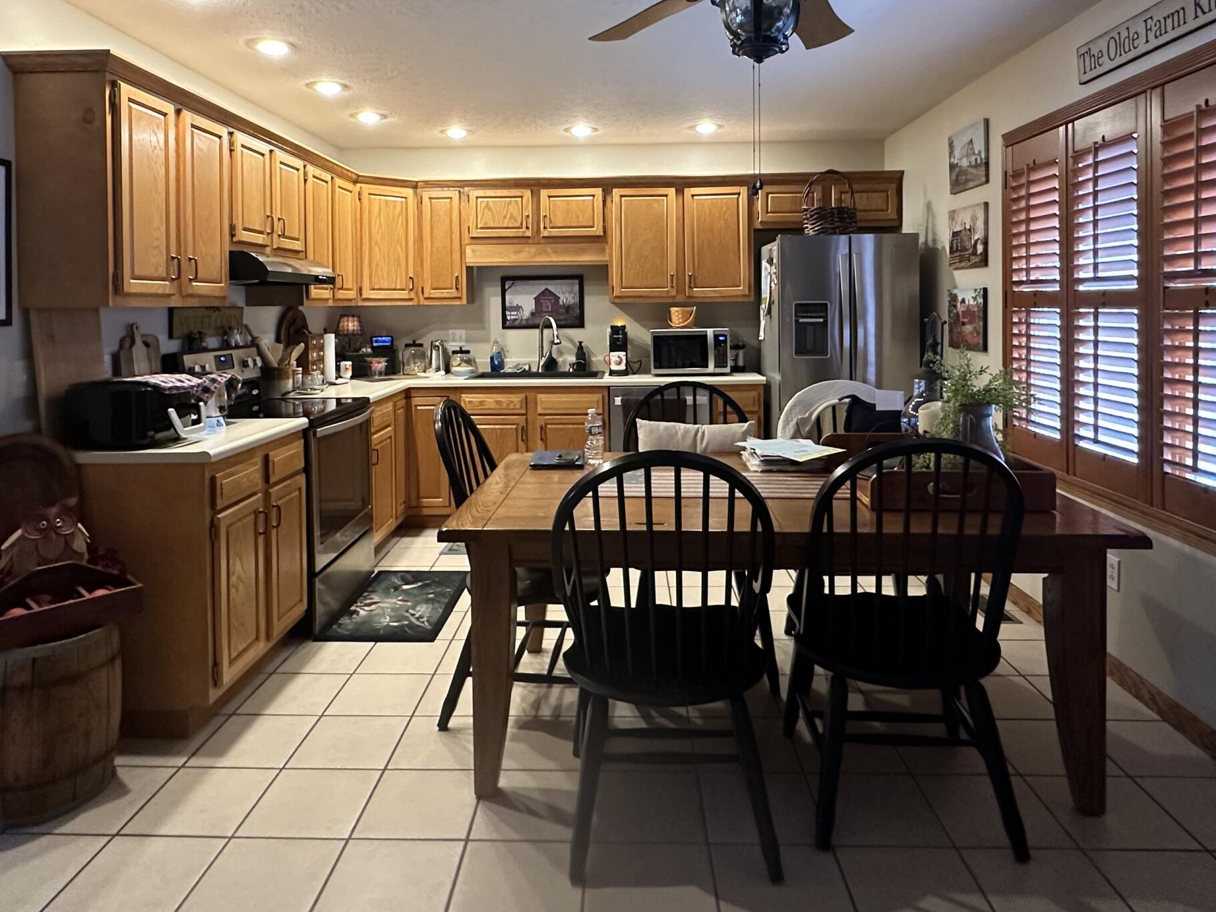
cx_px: 595
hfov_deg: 73.9
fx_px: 808
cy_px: 322
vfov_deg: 57.9
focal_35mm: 23
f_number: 2.2
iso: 400
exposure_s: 1/60
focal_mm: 2.22
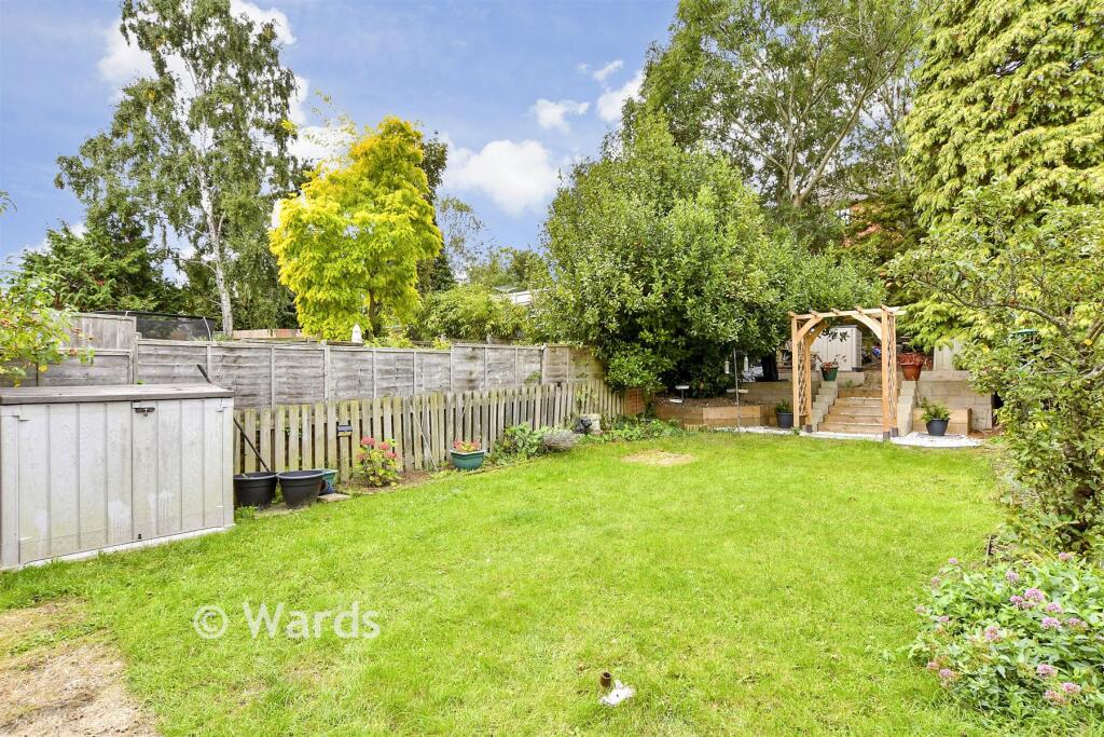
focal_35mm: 15
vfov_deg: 77.3
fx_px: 460
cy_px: 368
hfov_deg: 100.4
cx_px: 552
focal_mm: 10
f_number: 8
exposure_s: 1/60
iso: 160
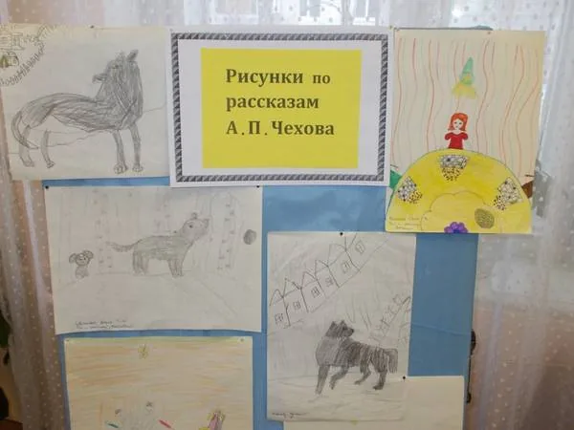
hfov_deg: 54.0
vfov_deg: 41.8
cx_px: 287
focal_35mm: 34
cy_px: 215
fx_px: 564
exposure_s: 1/25
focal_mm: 6
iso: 200
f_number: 3.6
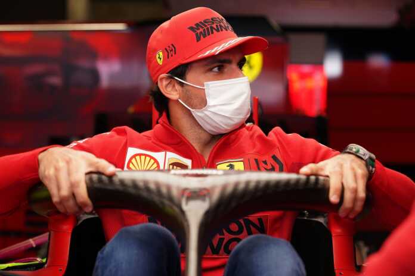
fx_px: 807
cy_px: 138
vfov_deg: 19.5
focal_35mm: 70
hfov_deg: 28.8
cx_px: 208
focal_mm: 70
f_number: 4
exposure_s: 1/250
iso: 640
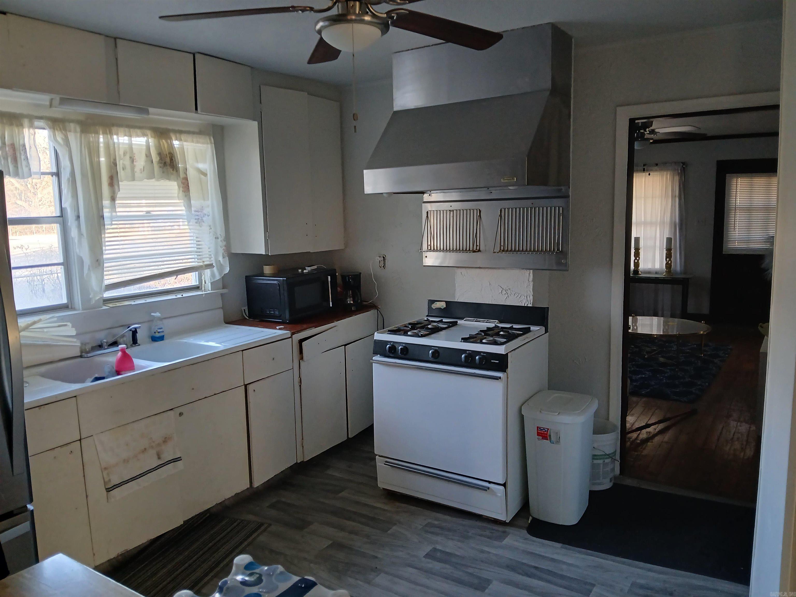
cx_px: 398
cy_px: 298
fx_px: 598
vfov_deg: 53.1
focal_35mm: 26
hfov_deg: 67.3
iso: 200
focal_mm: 3.98
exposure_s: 1/60
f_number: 1.8
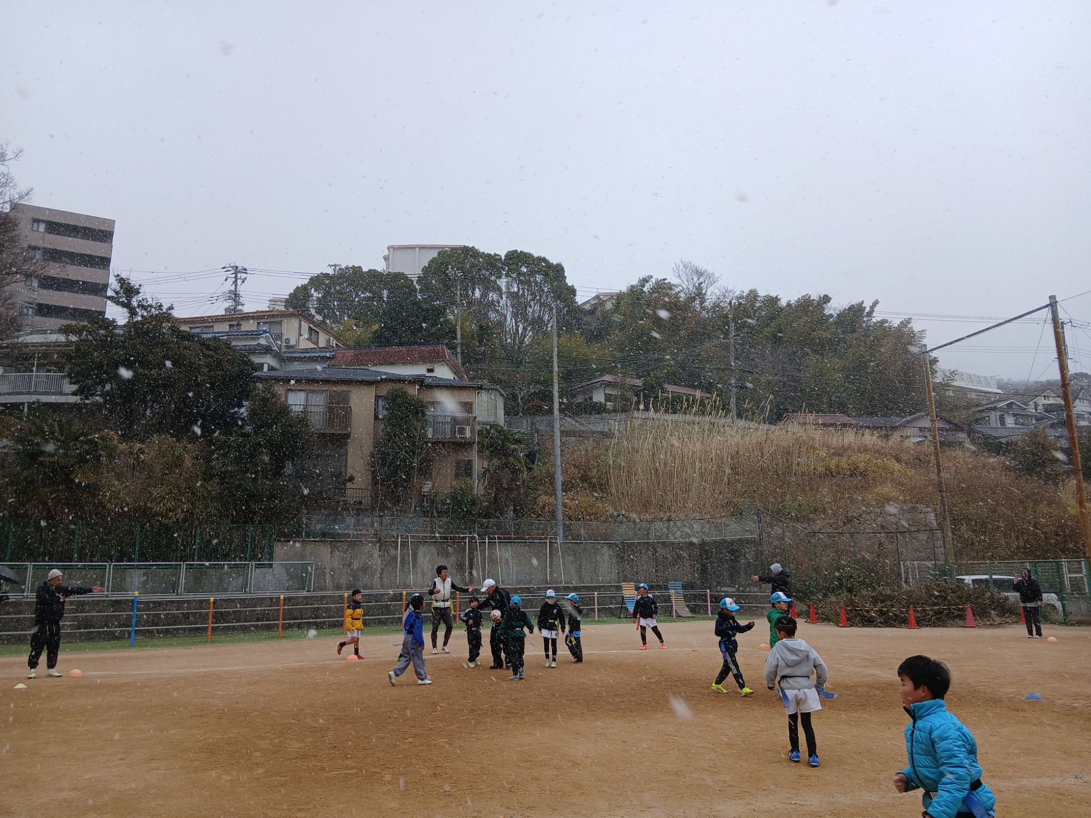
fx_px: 819
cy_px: 409
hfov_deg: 67.3
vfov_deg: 53.1
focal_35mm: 26
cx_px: 546
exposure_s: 1/158
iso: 20
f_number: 1.8
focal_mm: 3.86
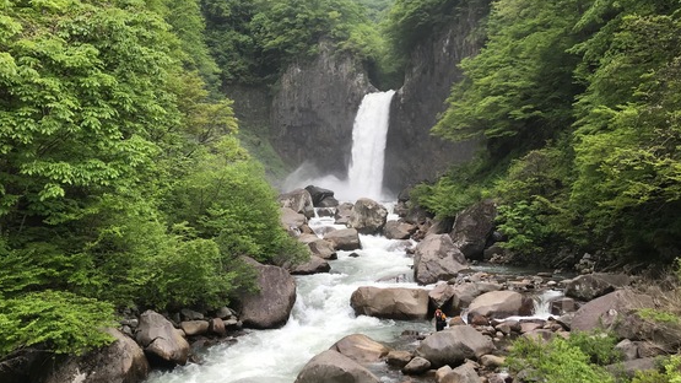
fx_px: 596
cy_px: 192
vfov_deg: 35.6
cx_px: 358
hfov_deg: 59.5
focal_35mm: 33
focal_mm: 3.99
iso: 20
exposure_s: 1/295
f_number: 1.8
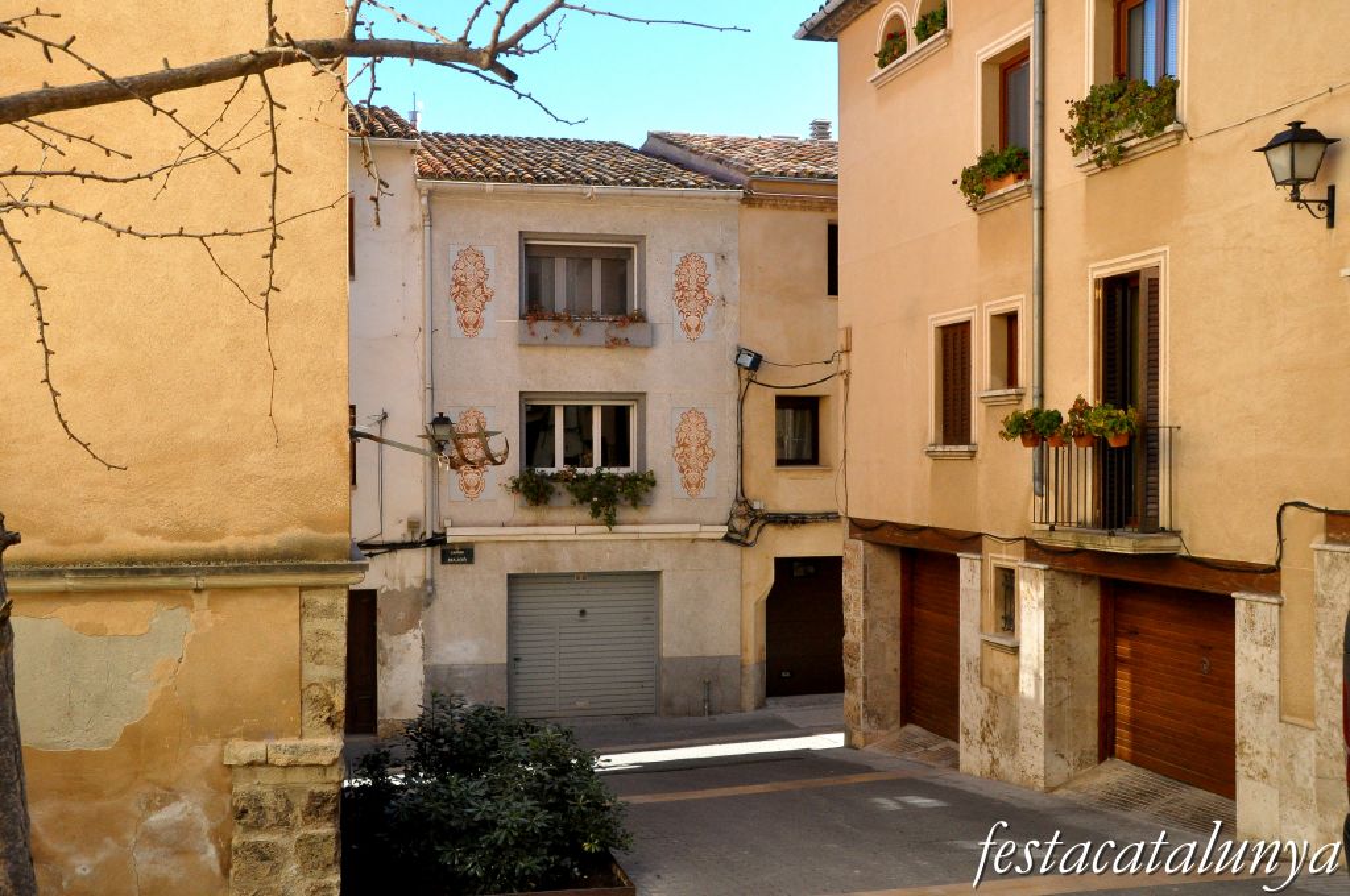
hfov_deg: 53.2
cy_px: 448
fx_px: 1348
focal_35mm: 36
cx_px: 675
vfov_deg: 36.8
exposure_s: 1/500
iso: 1600
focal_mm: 24
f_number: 11
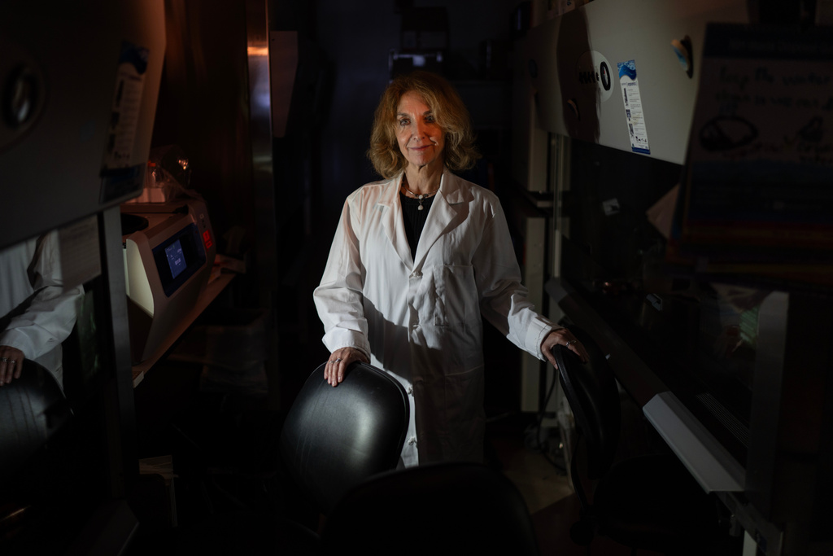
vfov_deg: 37.9
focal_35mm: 35
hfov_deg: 54.4
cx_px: 416
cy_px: 278
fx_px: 810
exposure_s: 1/160
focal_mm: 35
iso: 250
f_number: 1.4
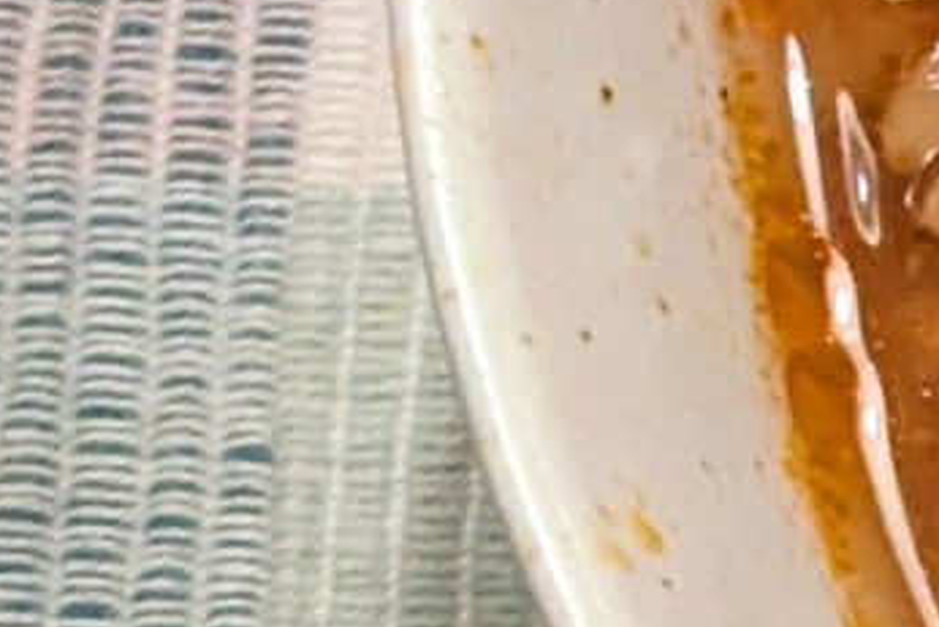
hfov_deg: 5.3
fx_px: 9654
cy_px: -5
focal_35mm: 370
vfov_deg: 3.7
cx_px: 2681
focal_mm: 6.81
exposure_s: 1/120
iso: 740
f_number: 1.85
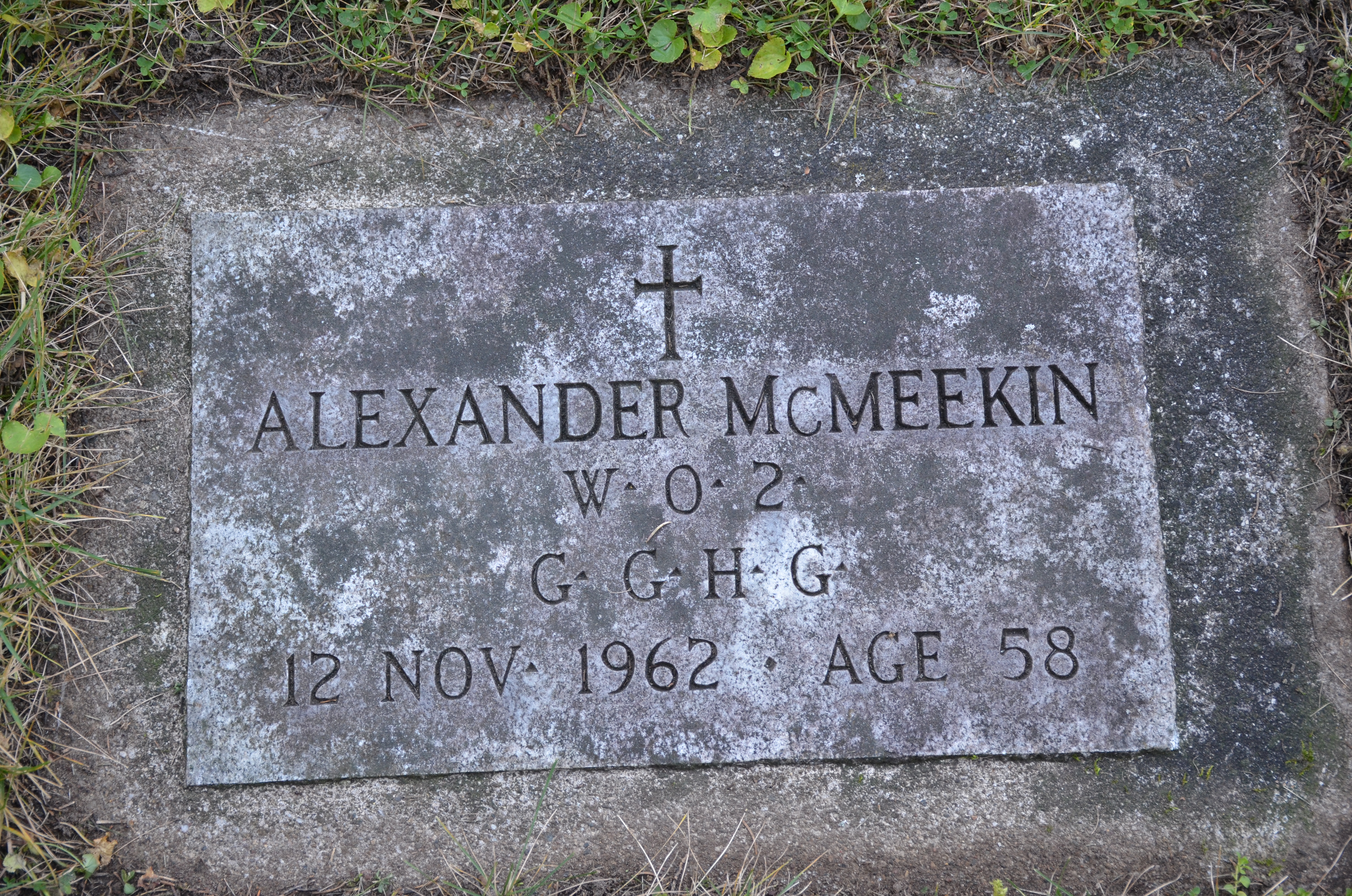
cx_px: 676
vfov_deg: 23.7
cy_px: 448
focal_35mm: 57
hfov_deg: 35.1
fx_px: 2136
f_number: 4.5
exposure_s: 1/80
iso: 400
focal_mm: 38
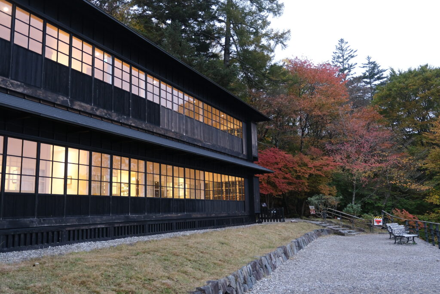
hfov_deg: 60.3
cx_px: 220
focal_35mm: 31
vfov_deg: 42.3
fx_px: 379
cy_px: 147
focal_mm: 20.5
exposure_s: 1/100
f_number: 3.2
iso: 1250
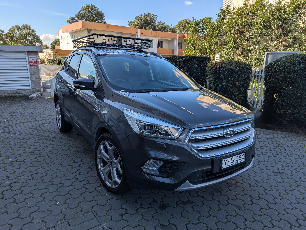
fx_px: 212
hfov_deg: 71.5
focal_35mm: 24
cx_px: 153
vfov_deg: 56.9
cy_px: 115
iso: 42
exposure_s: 1/1348
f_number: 1.85
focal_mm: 6.81
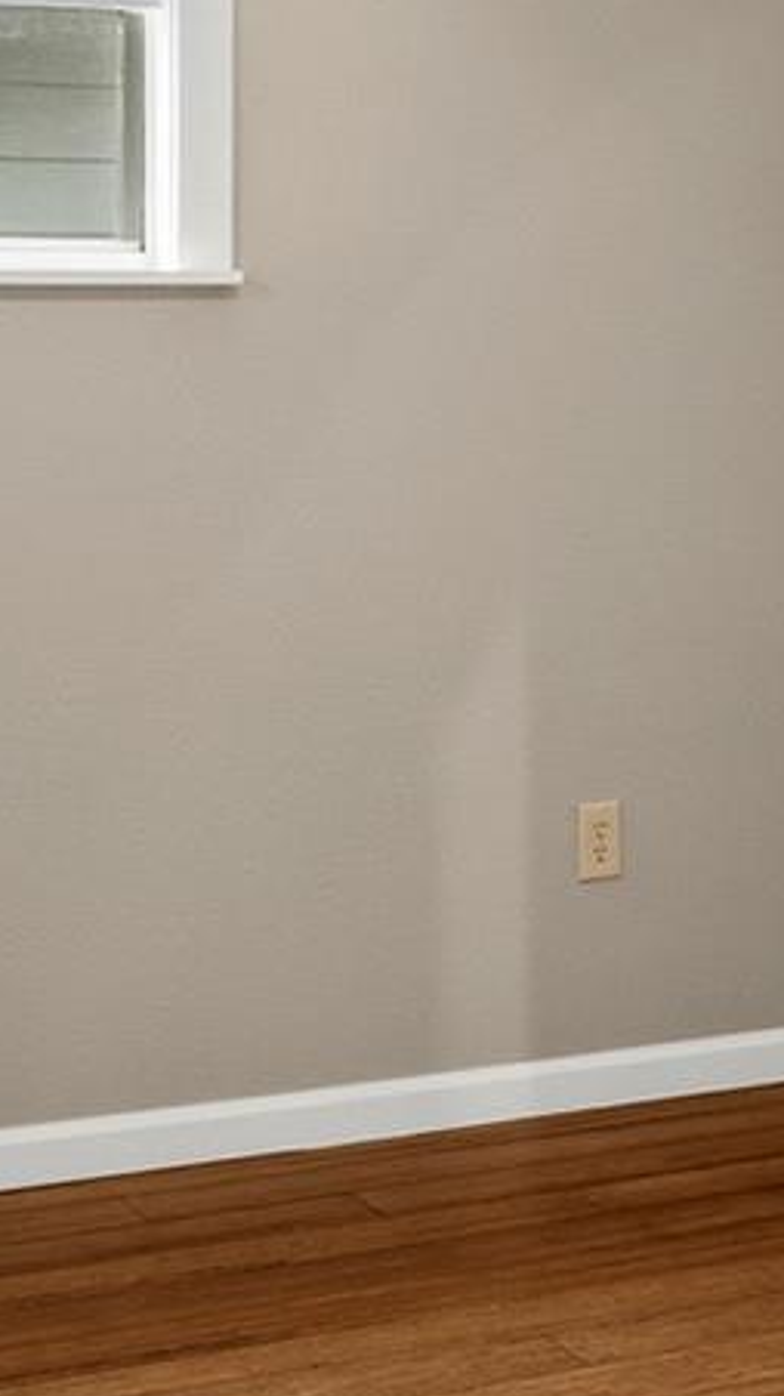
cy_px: 289
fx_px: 2811
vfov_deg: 27.4
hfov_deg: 15.8
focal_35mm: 76
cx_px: 565
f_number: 8
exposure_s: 1/8
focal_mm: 16
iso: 250
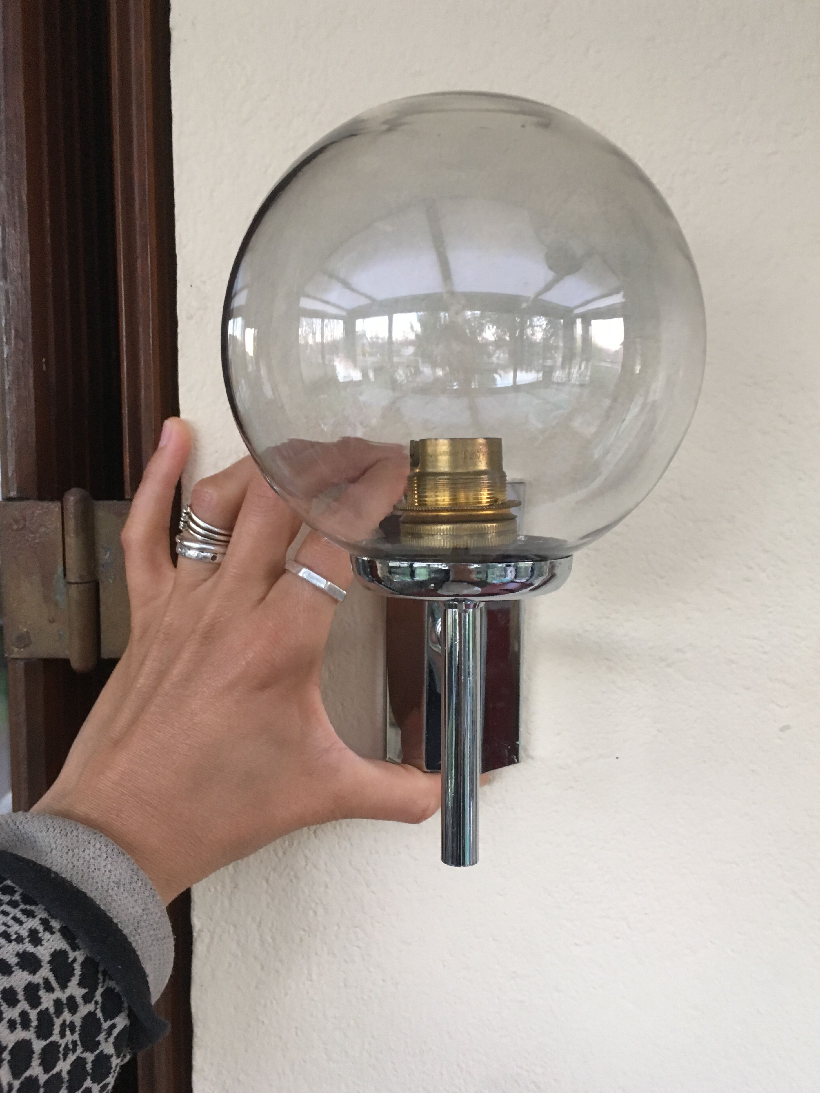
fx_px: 979
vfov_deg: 58.3
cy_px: 537
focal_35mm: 31
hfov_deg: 45.4
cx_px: 428
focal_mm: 4.15
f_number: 2.2
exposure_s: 1/33
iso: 160
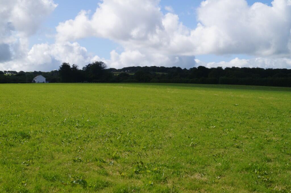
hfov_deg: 43.6
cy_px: 96
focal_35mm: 45
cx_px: 146
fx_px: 363
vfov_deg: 29.8
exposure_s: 1/100
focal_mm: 30
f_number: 14
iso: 100
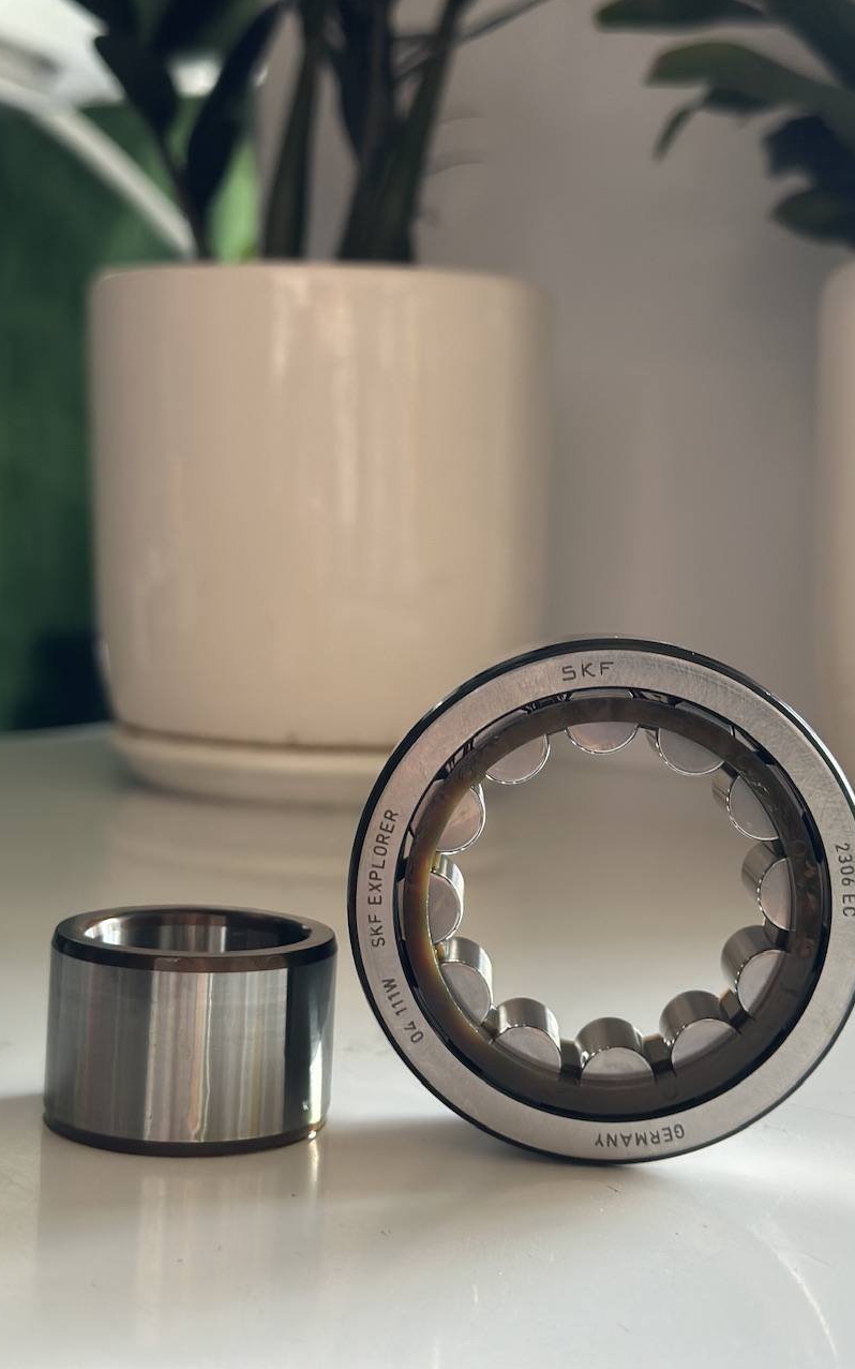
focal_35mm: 51
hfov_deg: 25.3
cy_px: 684
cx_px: 470
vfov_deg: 39.6
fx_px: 1902
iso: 200
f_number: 1.78
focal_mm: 6.86
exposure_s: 1/60
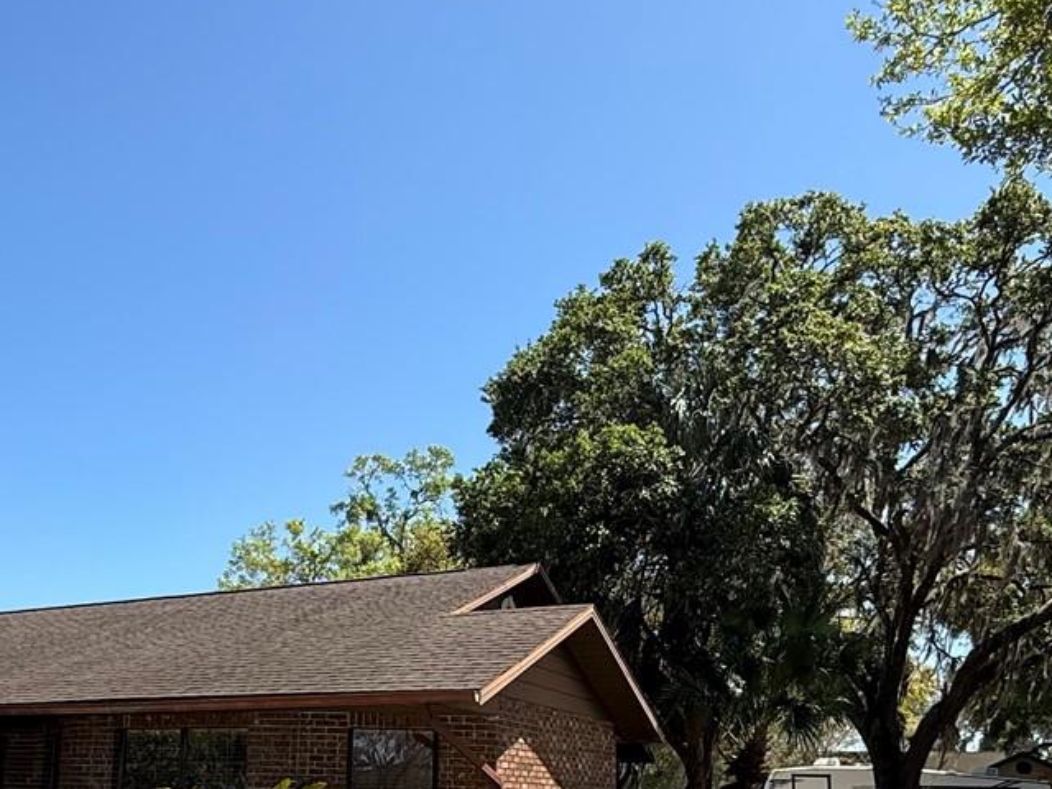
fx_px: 1064
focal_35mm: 35
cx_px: 419
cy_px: 626
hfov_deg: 52.3
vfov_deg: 39.2
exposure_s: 1/1105
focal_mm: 2.22
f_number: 2.2
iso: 50
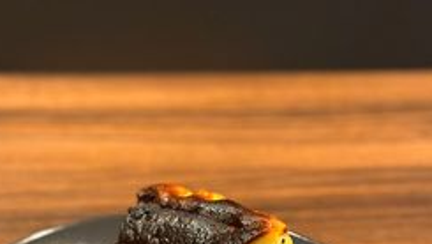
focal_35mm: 91
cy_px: 289
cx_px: 185
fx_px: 1043
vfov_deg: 13.0
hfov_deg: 23.4
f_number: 1.78
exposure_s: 1/33
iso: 500
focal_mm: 6.86
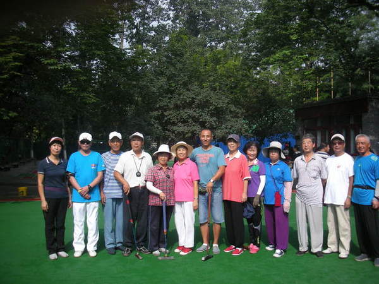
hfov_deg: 52.6
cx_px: 190
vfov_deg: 40.7
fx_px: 383
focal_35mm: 35
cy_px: 142
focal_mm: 5.8
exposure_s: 1/125
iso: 65
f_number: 7.9
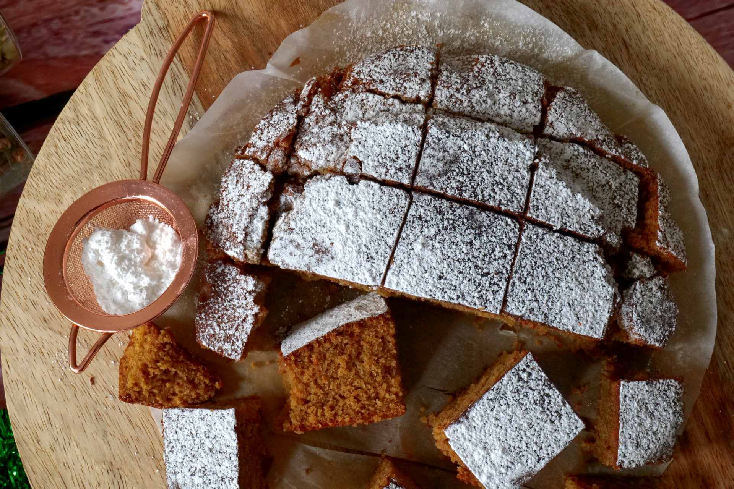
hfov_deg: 38.9
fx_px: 1040
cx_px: 367
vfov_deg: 26.5
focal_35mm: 51
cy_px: 244
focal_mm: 51
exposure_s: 1/60
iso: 3200
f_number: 20
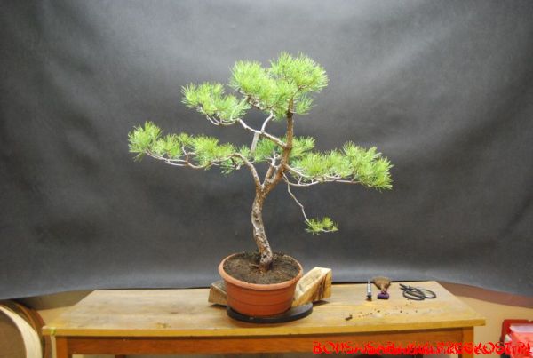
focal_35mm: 33
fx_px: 490
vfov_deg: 40.2
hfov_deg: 57.1
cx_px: 266
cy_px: 179
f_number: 3.8
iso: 1600
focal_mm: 22
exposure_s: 1/15
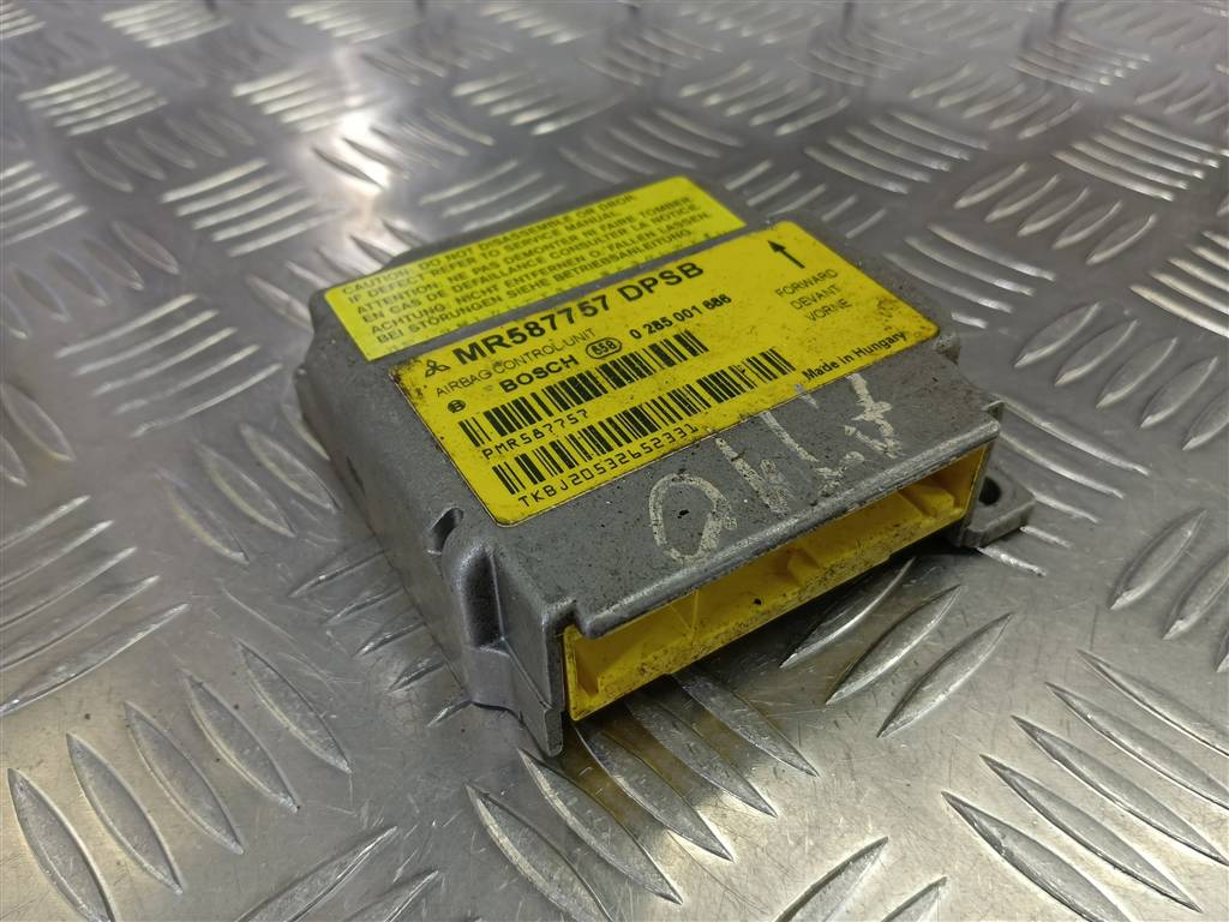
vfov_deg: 51.4
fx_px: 959
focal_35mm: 27
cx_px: 614
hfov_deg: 65.3
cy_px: 461
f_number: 1.6
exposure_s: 1/50
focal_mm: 4.11
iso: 82
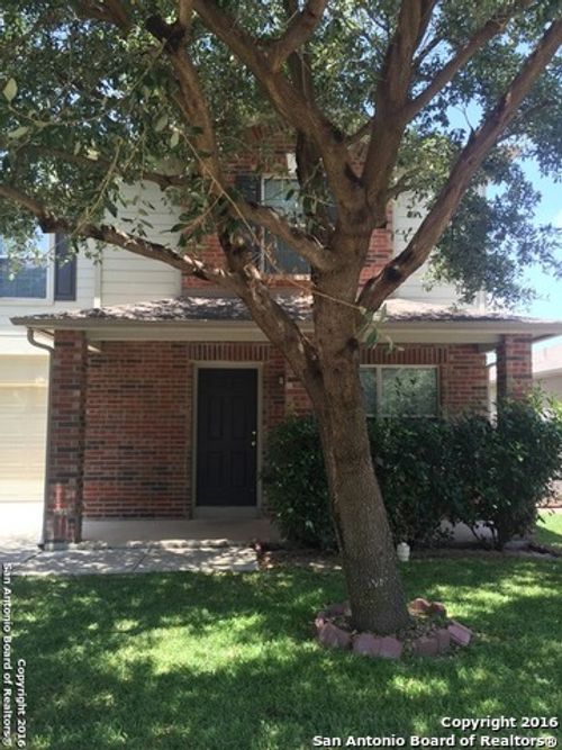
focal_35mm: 29
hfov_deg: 48.2
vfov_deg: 61.7
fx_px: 628
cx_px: 281
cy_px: 375
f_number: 2.2
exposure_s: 1/213
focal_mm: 4.15
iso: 32
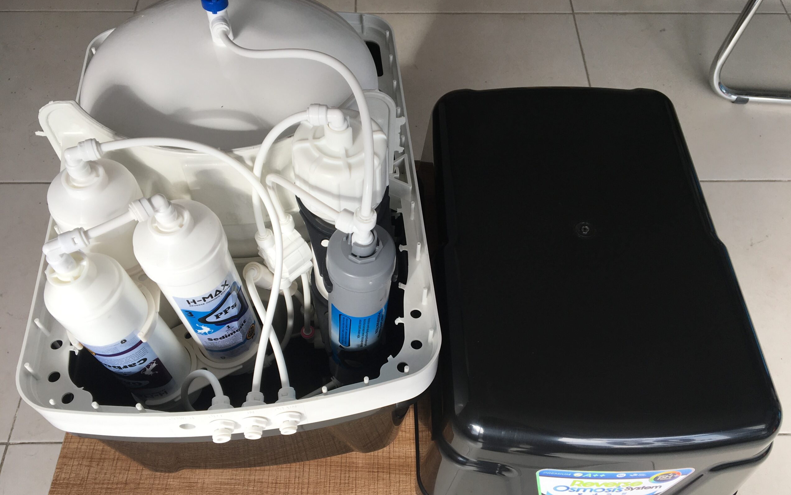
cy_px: 270
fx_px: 668
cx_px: 398
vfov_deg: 40.6
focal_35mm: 31
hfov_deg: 61.2
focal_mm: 4.15
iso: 25
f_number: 2.2
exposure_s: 1/127
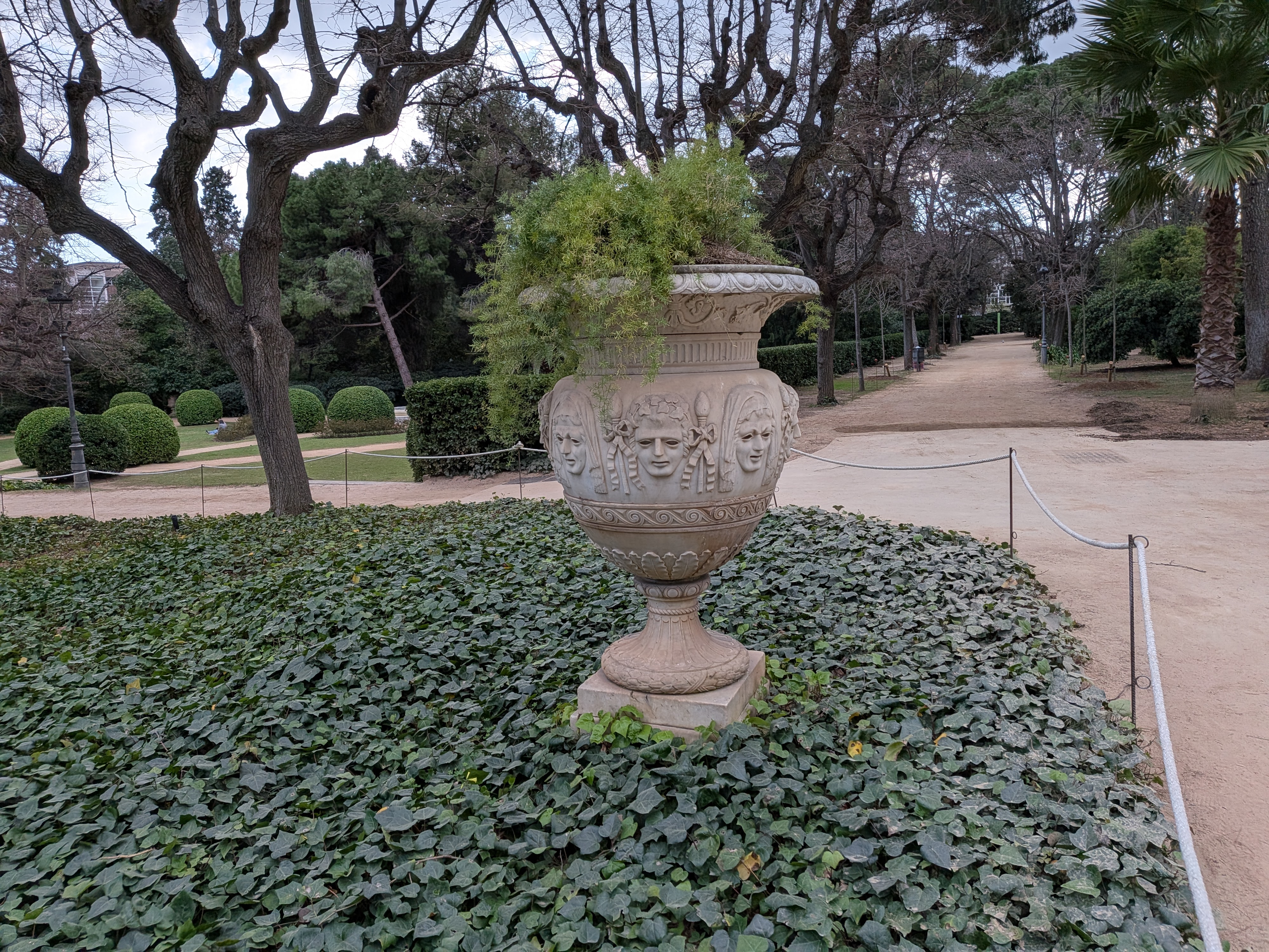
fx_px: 880
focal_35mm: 24
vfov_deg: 56.8
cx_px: 634
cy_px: 476
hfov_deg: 71.6
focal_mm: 4.53
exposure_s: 1/669
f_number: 1.7
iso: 19
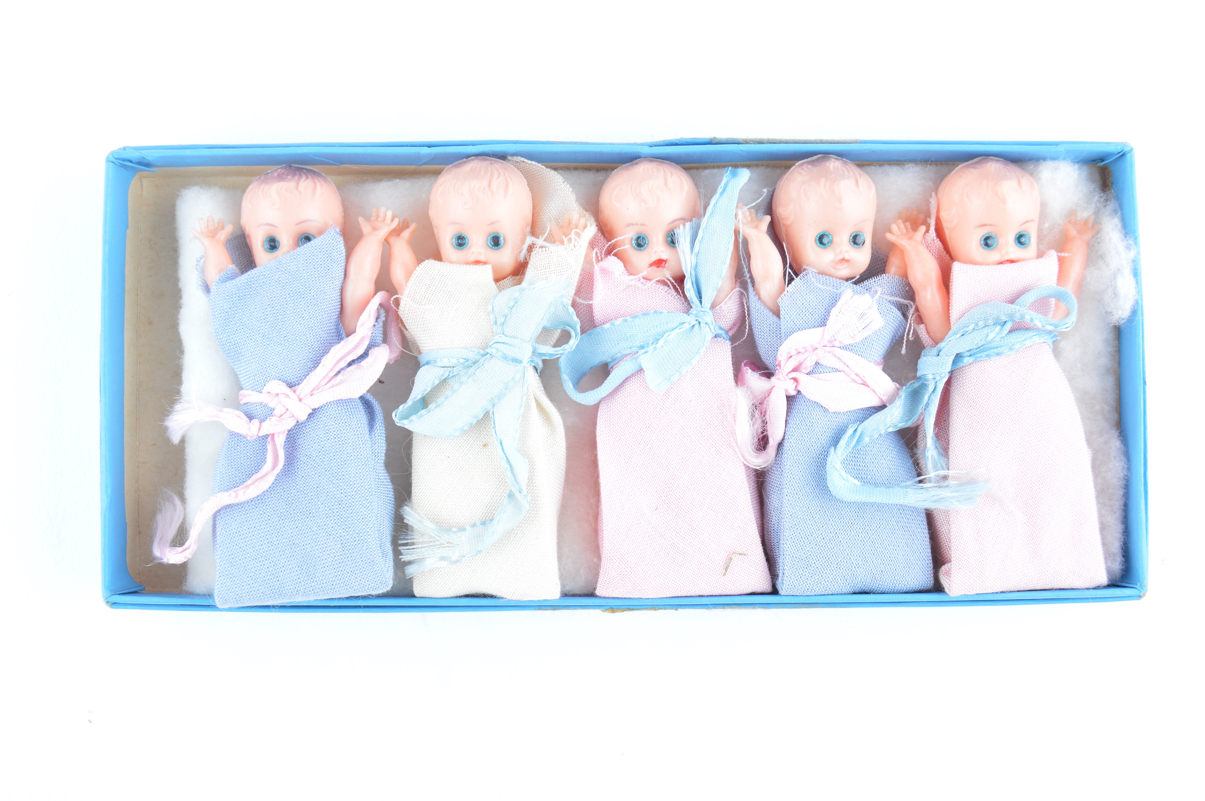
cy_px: 400
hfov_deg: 37.9
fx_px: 1756
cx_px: 602
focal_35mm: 52
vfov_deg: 25.7
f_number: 7.1
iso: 100
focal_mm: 35
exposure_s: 1/25
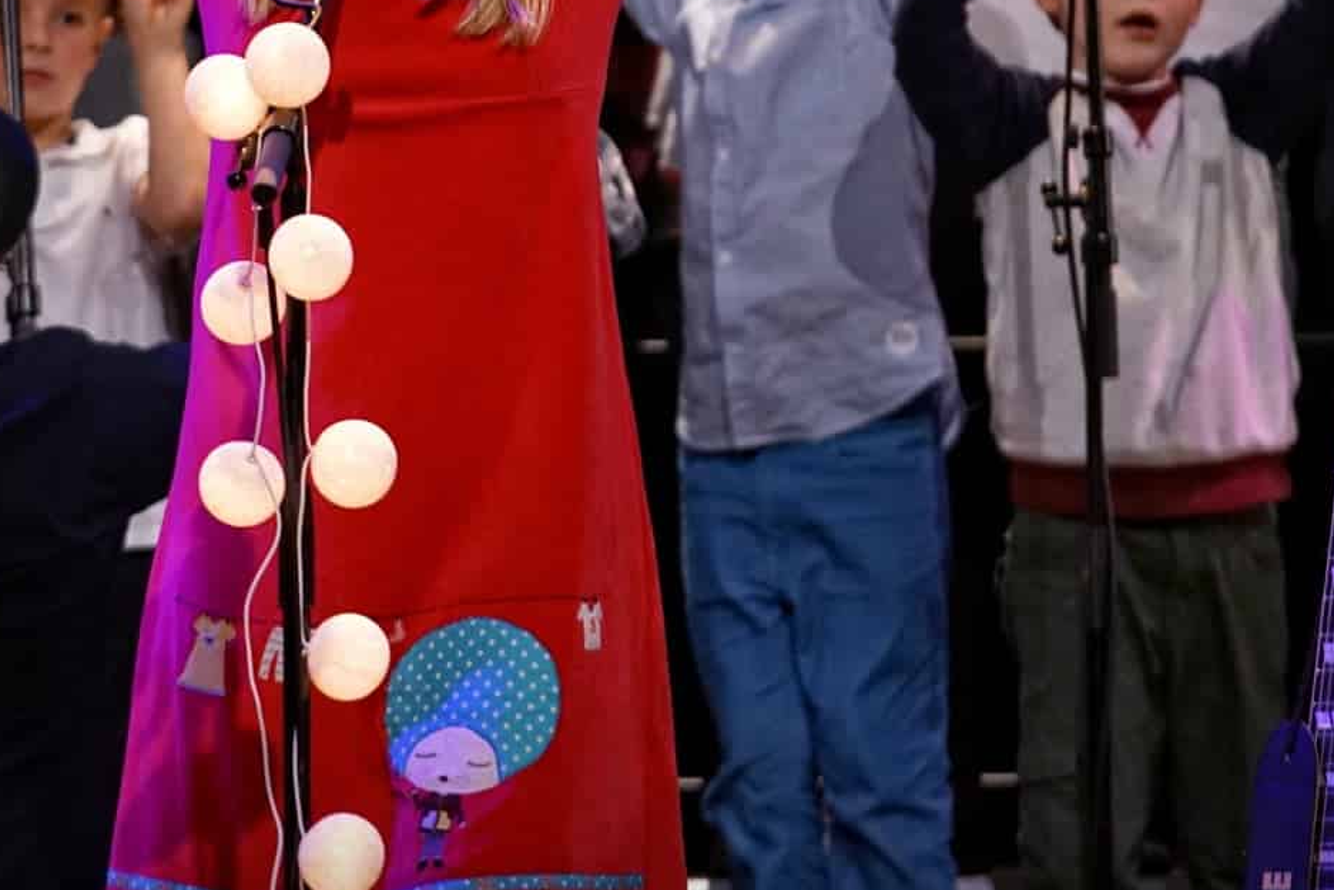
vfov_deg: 3.0
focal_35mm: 454
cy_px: -159
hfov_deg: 4.5
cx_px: 482
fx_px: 16822
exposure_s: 1/160
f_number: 4
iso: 1600
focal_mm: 177
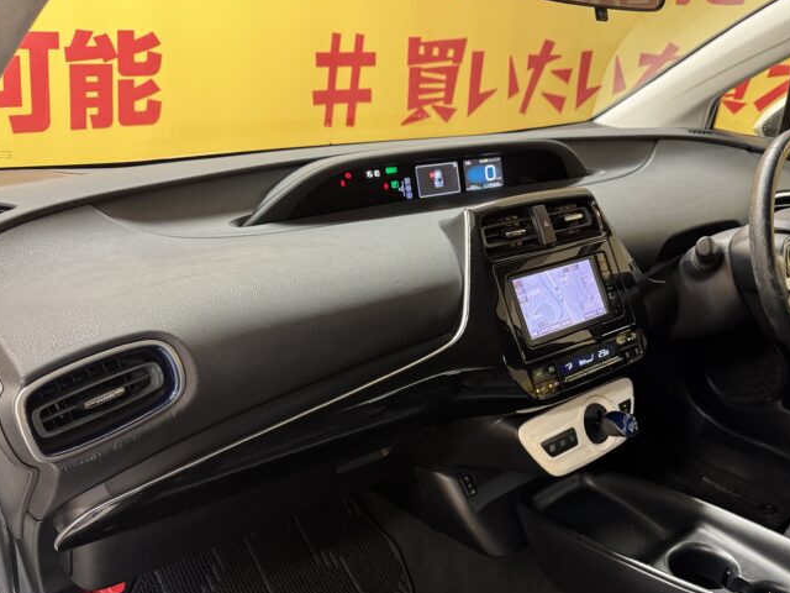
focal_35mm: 30
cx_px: 468
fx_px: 685
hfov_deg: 59.5
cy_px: 360
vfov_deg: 46.5
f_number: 1.78
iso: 400
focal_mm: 6.76
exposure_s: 1/50
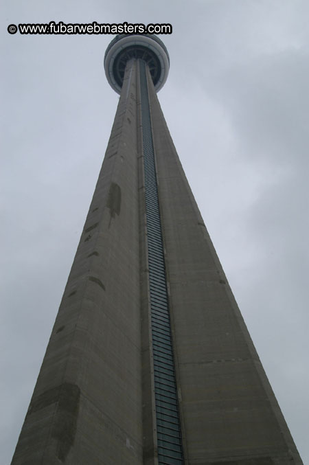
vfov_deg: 53.2
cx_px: 154
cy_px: 232
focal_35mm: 36
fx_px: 464
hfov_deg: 36.8
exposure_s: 1/350
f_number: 10
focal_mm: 24
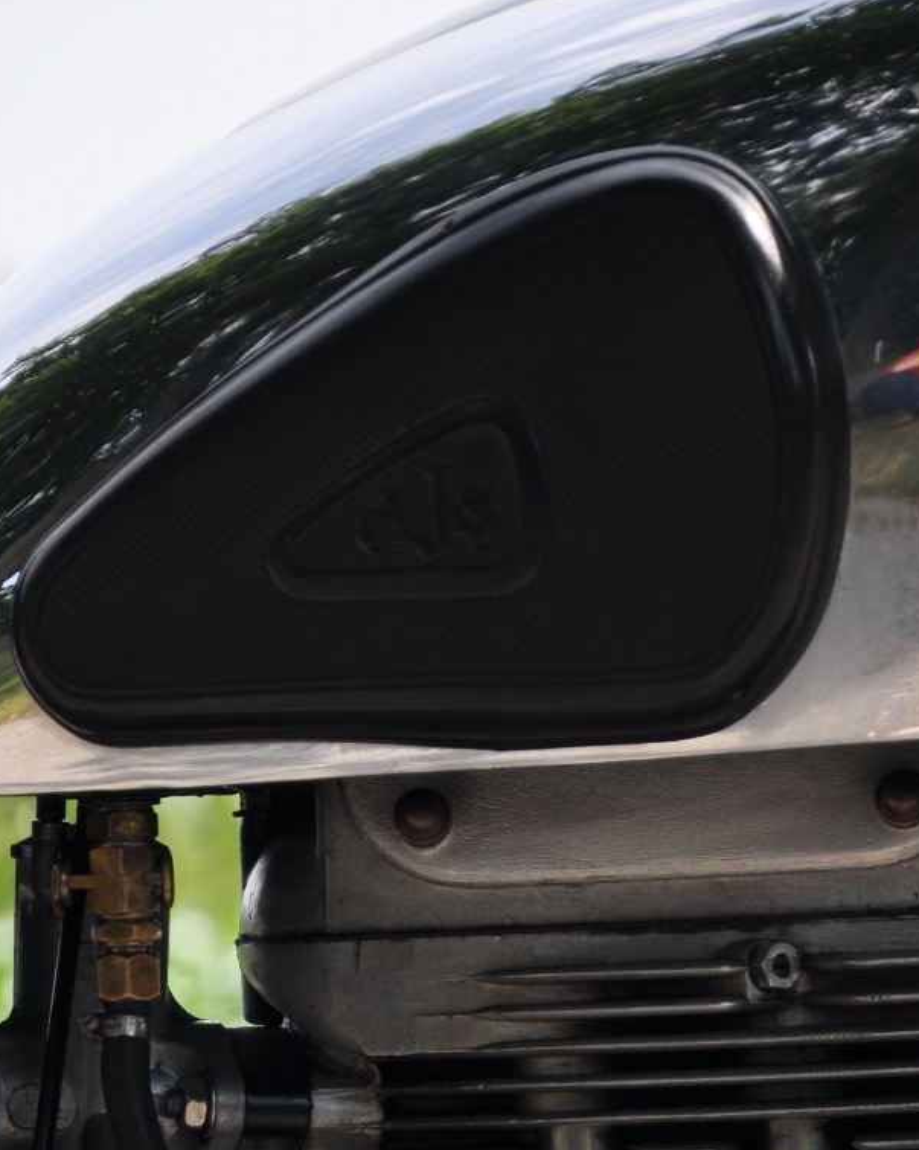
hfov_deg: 3.9
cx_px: 562
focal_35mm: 392
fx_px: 13330
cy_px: 1432
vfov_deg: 4.9
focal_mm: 98
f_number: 5.6
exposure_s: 1/400
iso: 200
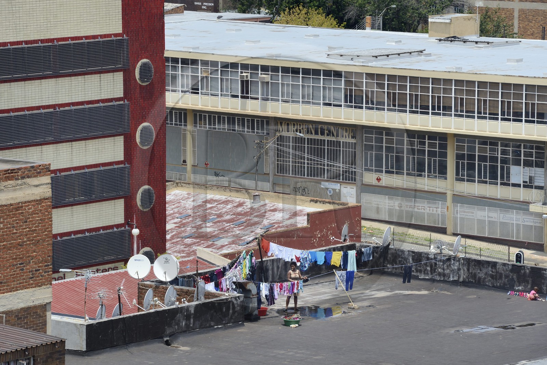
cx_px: 274
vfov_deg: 6.9
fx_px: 3038
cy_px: 182
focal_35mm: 200
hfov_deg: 10.3
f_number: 14
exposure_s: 1/250
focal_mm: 200
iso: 200
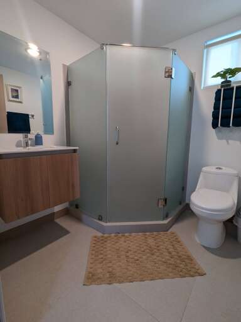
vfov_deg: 94.5
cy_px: 161
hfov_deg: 78.1
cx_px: 120
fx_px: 149
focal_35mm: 16
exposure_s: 1/24
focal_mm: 2.35
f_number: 2.2
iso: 72
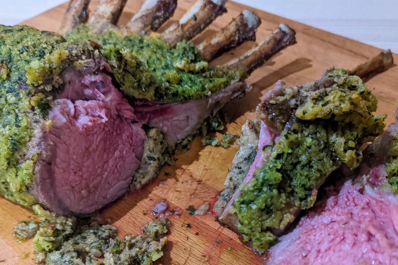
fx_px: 431
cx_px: 224
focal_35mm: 39
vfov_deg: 33.7
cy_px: 189
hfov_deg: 49.4
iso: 324
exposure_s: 1/24
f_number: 1.73
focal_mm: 4.38
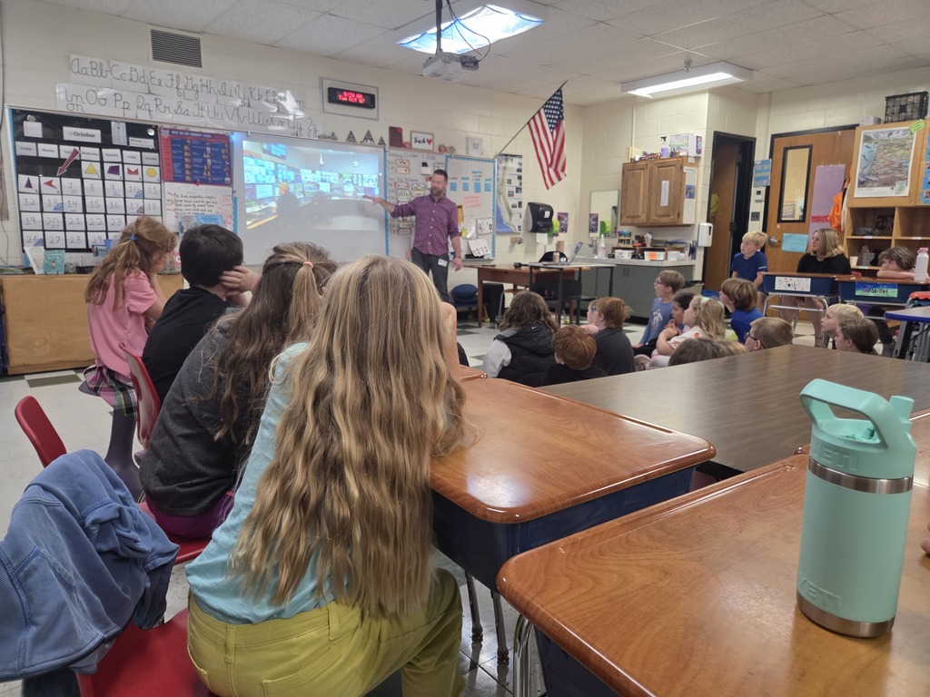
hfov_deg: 73.9
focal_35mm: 23
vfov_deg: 58.9
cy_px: 348
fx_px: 618
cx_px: 465
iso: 400
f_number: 1.8
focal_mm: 5.4
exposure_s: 1/120
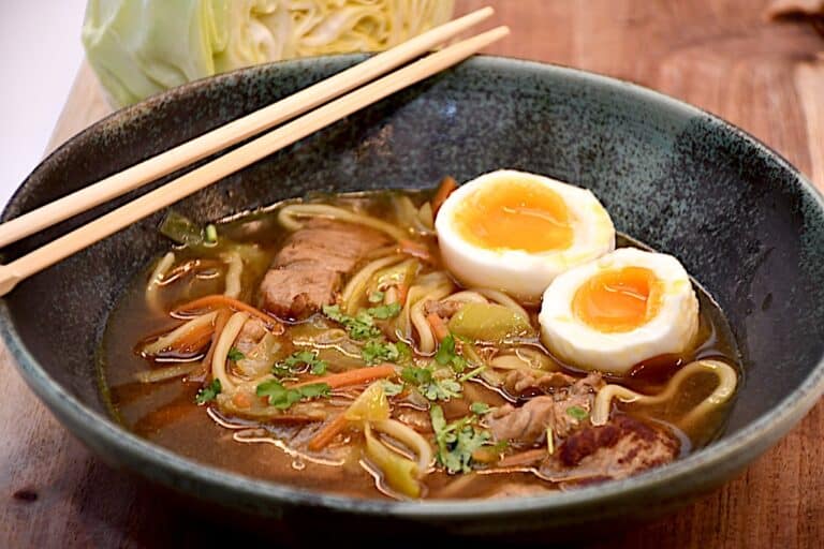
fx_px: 3250
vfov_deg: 9.7
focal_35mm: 142
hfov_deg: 14.4
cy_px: 274
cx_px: 412
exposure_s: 1/60
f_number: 5.3
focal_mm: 95
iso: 720
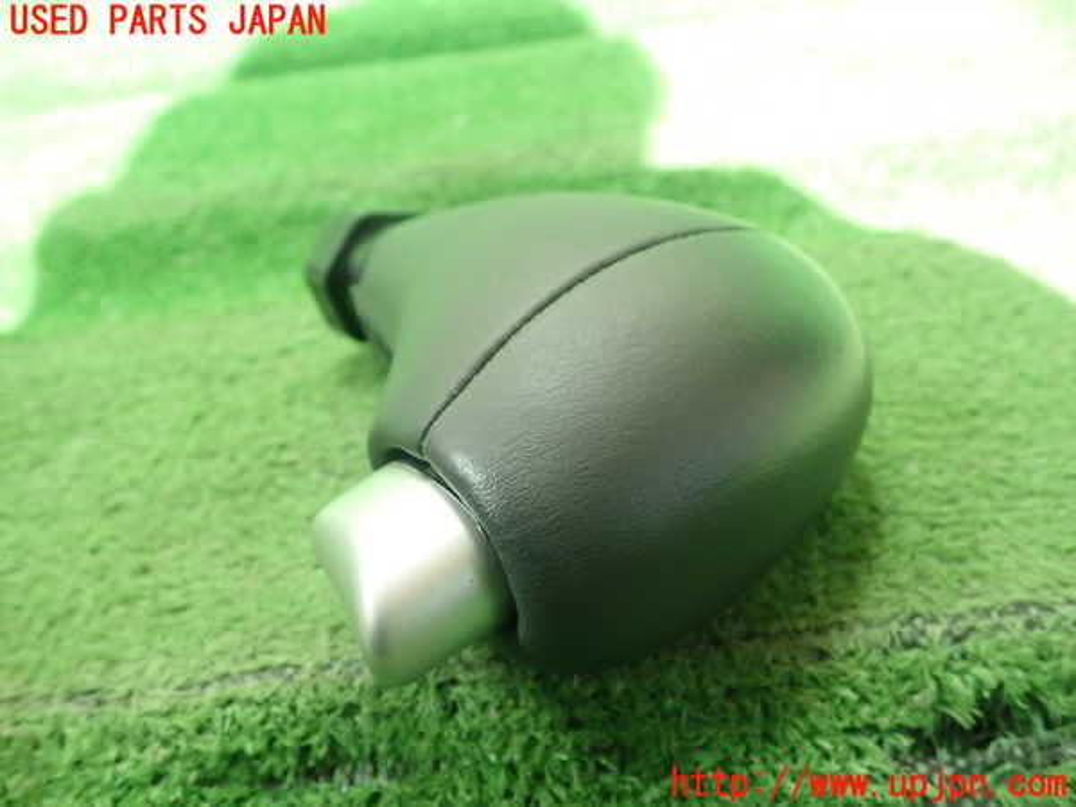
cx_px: 538
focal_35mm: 30
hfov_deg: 60.0
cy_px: 404
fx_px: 933
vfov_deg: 46.8
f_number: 2.3
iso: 400
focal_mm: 5.5
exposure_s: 1/125
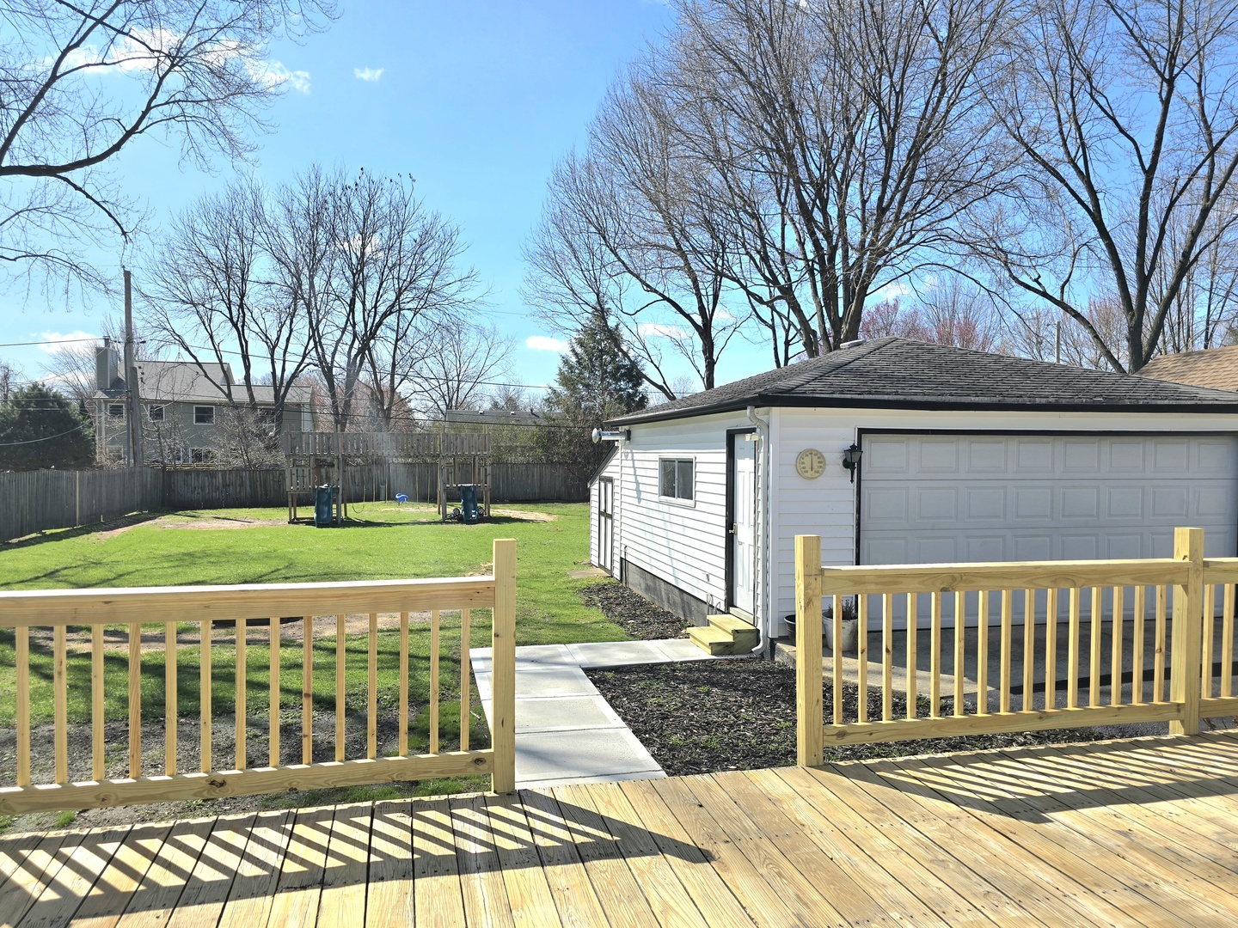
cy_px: 464
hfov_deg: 73.9
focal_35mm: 23
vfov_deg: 58.9
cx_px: 619
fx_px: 823
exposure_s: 1/1000
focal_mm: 6.3
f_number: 1.7
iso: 12
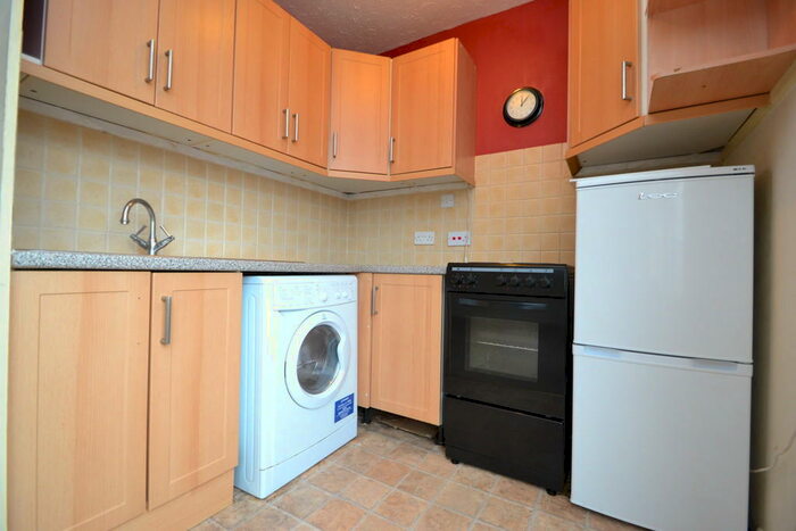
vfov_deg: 77.4
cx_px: 398
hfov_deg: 100.4
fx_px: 332
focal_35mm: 15
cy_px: 266
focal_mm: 10
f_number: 3.5
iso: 900
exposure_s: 1/60
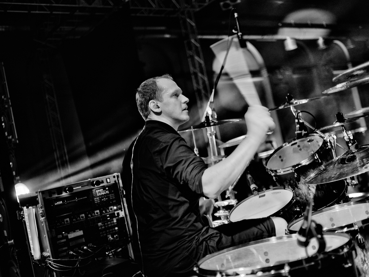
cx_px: 200
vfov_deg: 37.7
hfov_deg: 48.9
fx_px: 405
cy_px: 139
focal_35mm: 38
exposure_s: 1/125
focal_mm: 35
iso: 800
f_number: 2.2
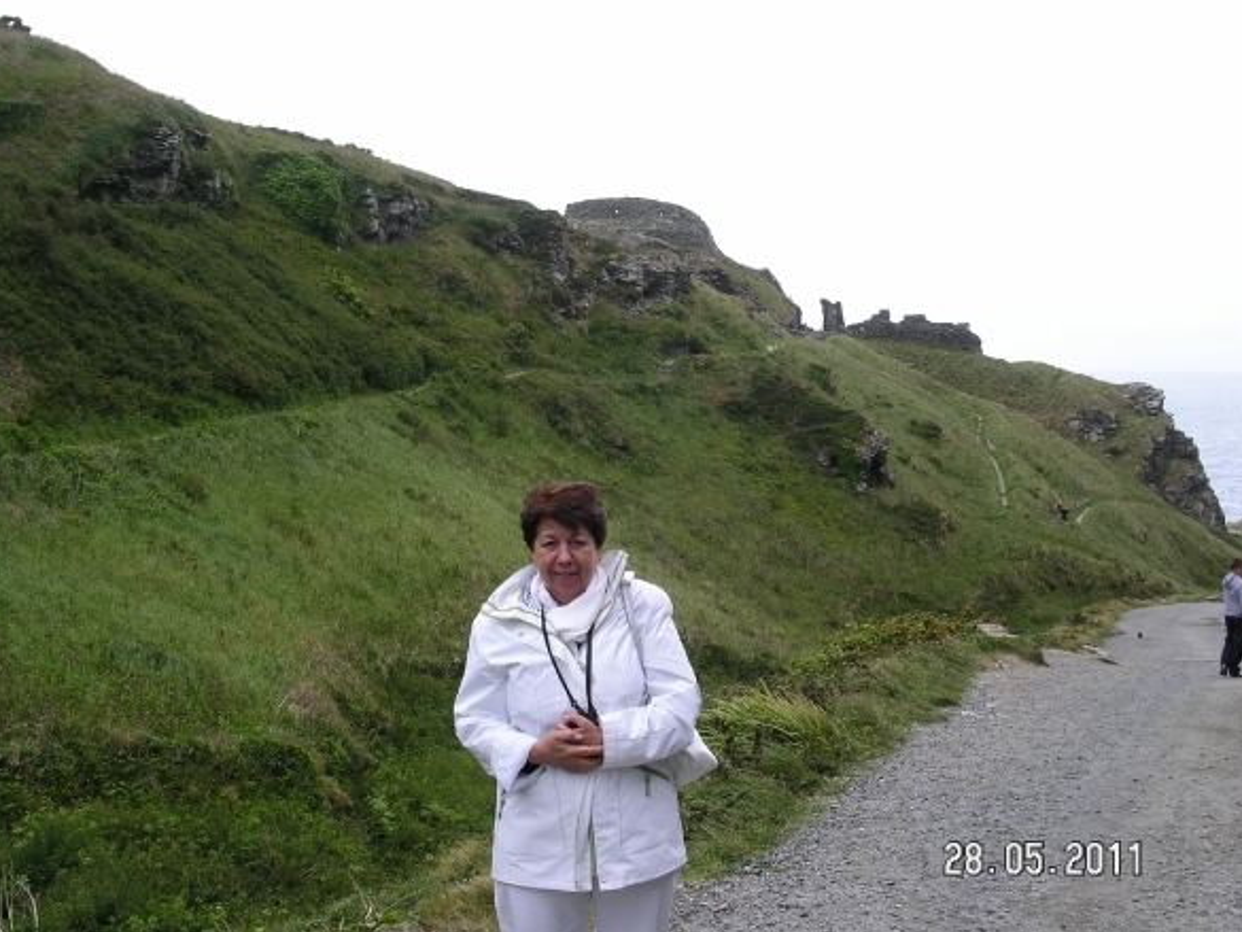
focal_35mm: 41
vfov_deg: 35.1
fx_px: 1471
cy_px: 474
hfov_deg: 45.8
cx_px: 614
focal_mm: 8.4
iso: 100
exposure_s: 1/180
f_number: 5.6
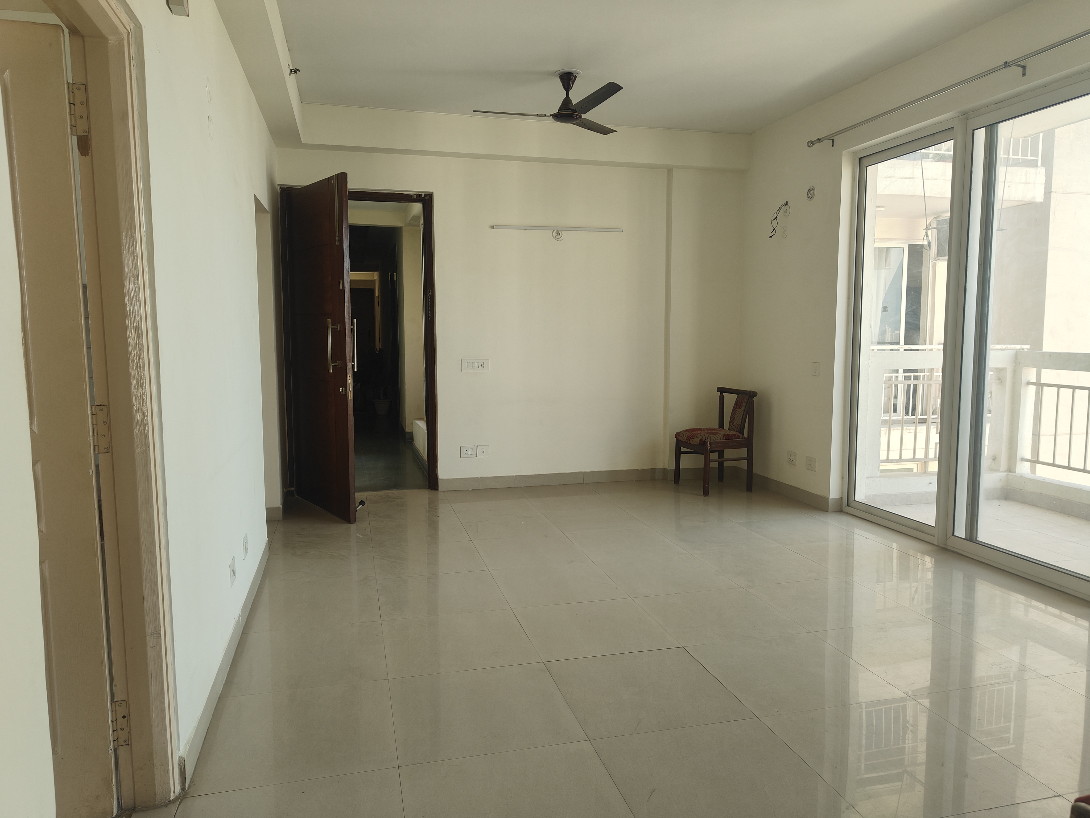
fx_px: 756
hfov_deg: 71.6
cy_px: 409
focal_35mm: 24
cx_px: 545
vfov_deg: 56.8
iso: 50
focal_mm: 5.59
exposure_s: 1/101
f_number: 1.8
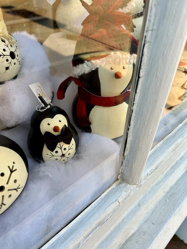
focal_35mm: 26
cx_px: 94
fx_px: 187
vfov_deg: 67.3
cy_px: 124
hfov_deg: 53.1
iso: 50
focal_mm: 5.7
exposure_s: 1/310
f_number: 1.5
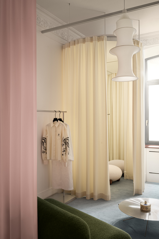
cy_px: 120
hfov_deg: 38.8
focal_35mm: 34
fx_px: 225
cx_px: 80
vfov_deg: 55.8
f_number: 13
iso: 320
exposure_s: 1/10
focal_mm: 34
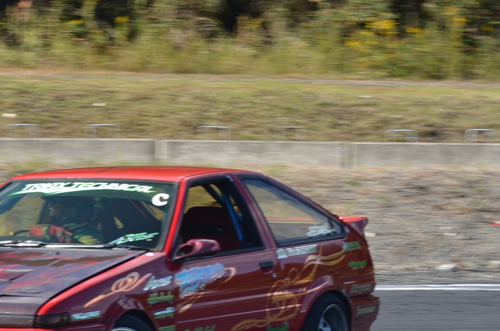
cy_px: 222
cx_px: 121
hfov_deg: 6.1
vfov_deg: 4.0
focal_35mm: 338
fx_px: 4684
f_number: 8
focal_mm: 110
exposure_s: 1/250
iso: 100
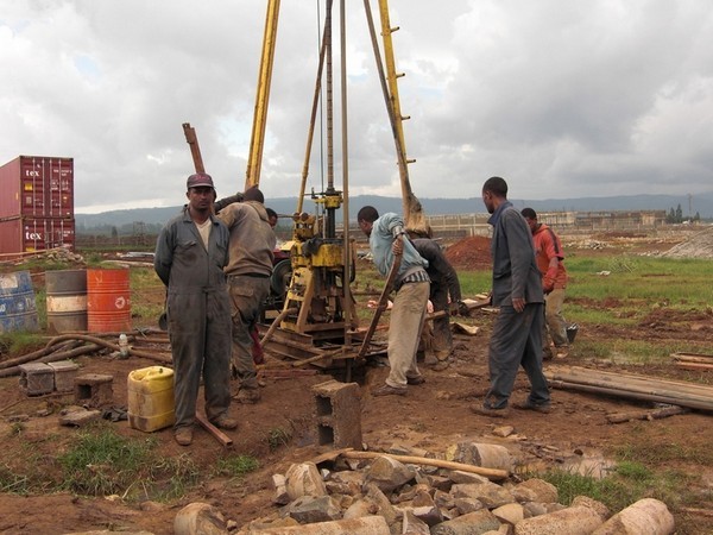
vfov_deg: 36.8
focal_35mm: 39
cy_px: 268
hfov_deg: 47.9
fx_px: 803
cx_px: 356
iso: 50
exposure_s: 1/160
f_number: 3
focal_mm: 6.9
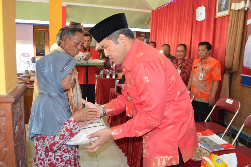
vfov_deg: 46.4
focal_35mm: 28
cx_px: 128
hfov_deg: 65.5
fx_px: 195
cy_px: 85
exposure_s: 1/30
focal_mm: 18
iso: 1600
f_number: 3.5
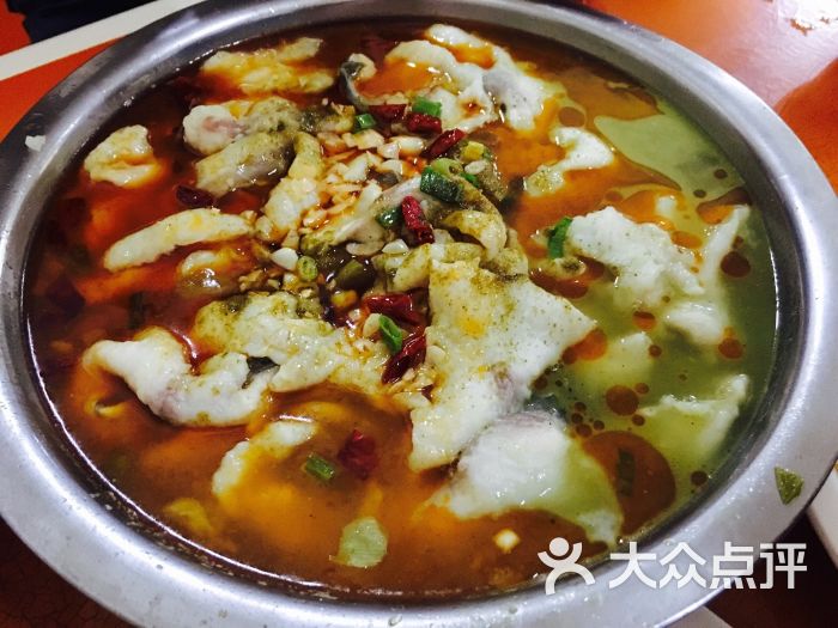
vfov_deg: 48.2
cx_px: 419
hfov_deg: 61.7
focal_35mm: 29
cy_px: 314
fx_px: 702
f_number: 2.2
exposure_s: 1/17
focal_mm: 4.15
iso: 320
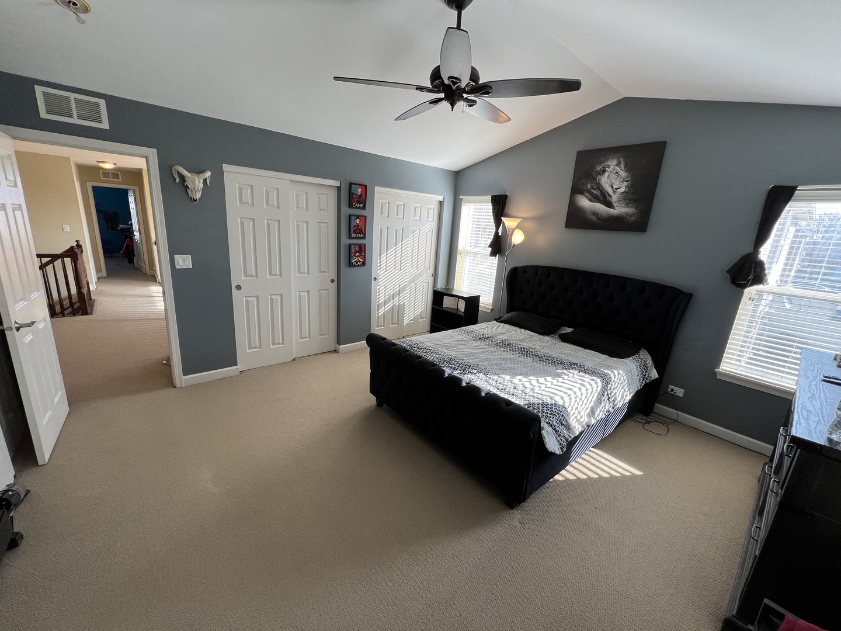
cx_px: 420
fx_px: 316
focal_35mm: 13
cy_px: 316
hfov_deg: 106.2
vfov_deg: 89.9
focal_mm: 1.57
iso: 64
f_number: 1.8
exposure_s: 1/120
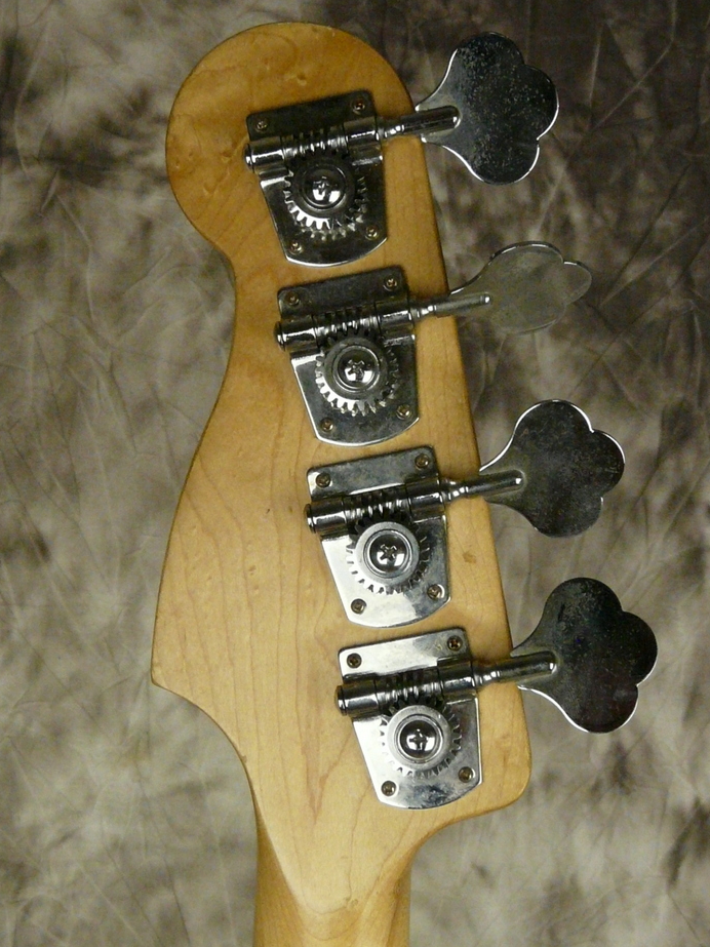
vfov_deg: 27.4
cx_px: 322
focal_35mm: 71
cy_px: 482
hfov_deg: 20.7
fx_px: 1942
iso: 400
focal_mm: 6.5
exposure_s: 1/200
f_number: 4
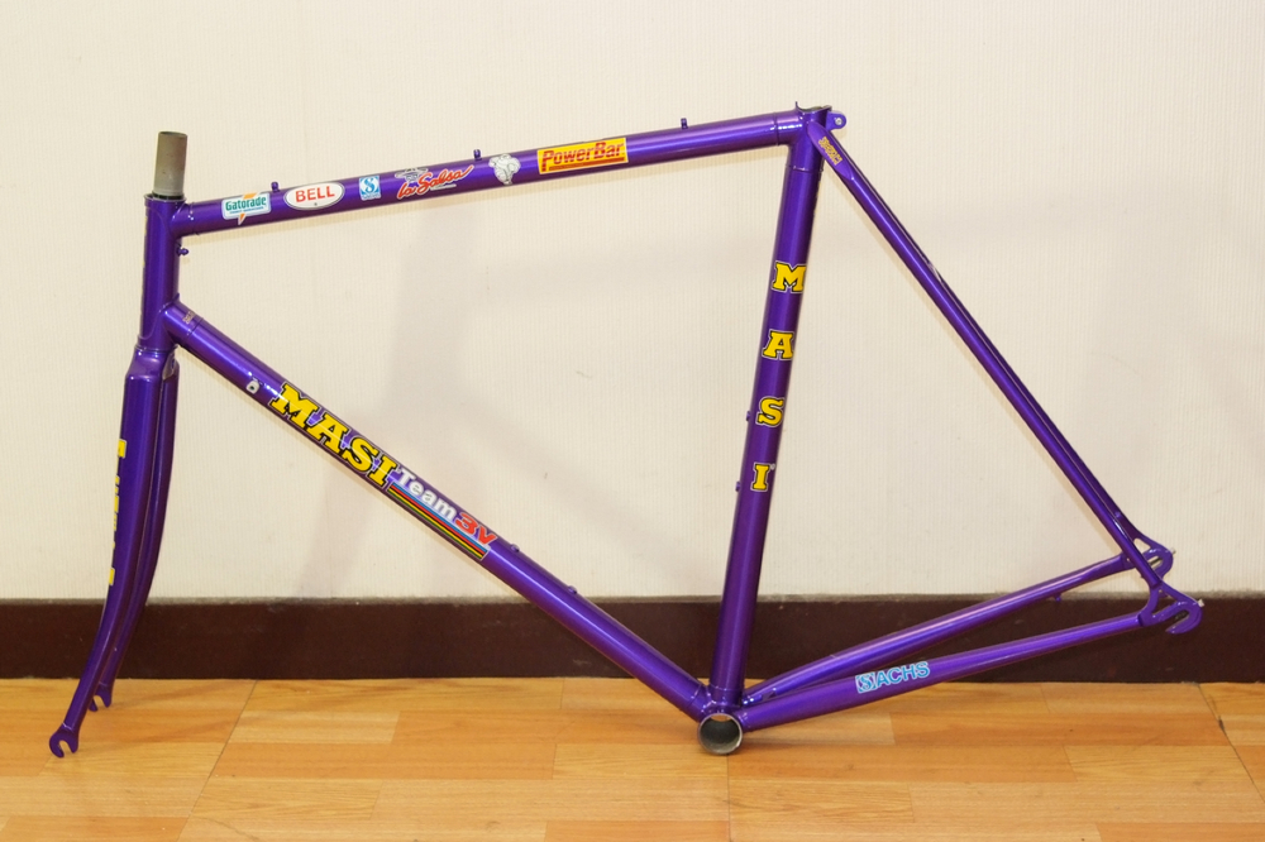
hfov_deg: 27.0
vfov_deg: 18.2
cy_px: 421
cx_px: 632
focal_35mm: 75
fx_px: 2634
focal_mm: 50
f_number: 1.4
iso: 1600
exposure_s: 1/50
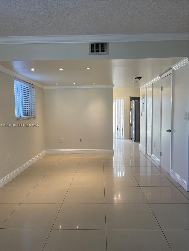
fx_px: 182
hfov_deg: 54.9
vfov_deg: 69.4
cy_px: 126
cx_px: 94
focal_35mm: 25
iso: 64
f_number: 1.6
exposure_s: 1/120
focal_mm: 5.1
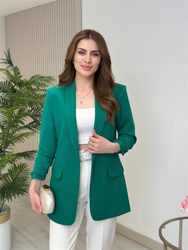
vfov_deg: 39.6
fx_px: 347
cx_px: 94
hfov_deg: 30.3
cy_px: 125
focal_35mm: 48
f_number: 1.78
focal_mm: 6.86
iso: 80
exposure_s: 1/271
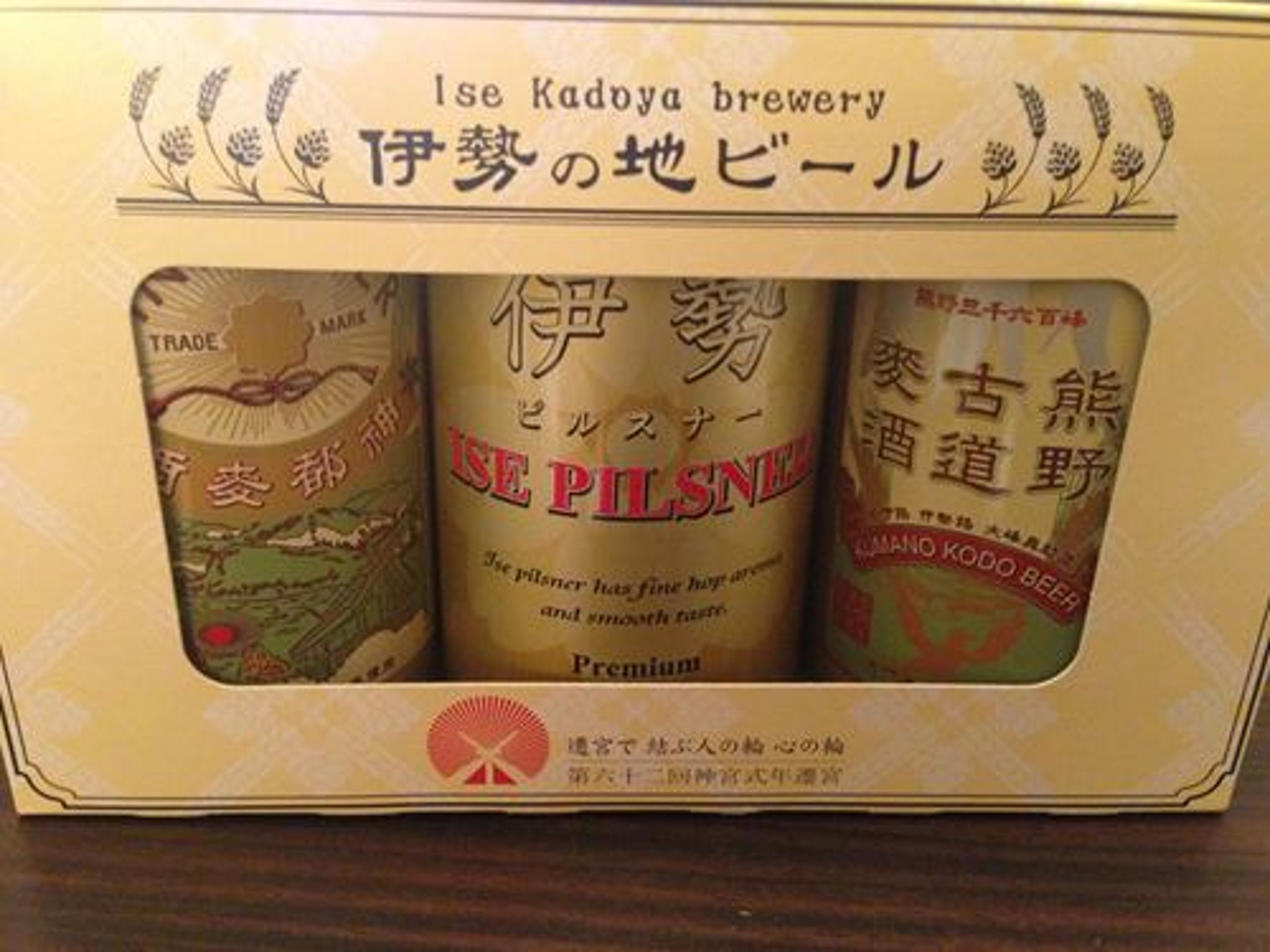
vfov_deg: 42.9
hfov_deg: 55.4
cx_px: 635
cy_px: 476
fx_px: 1211
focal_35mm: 33
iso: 500
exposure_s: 1/15
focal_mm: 4.12
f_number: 2.4
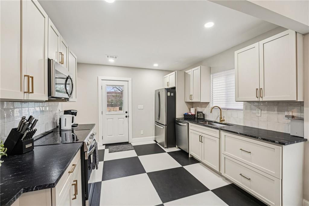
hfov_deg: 104.3
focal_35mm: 14
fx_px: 120
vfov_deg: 81.1
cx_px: 154
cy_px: 103
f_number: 8
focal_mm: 14
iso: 320
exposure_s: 1/13
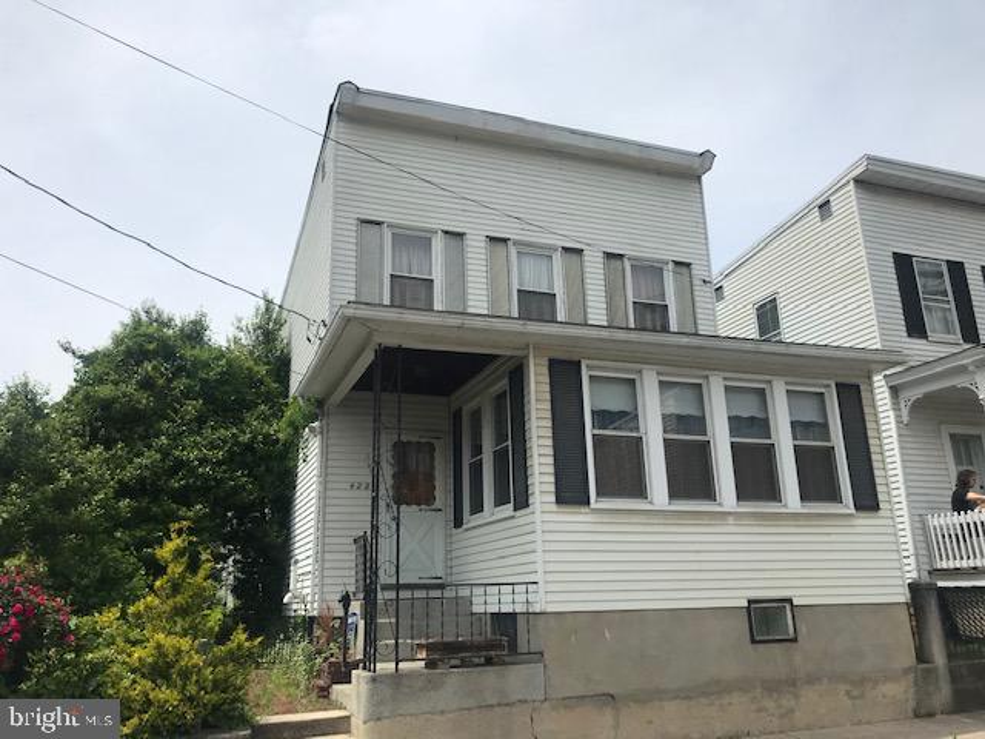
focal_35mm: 28
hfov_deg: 63.4
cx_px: 492
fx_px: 797
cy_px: 370
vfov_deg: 49.7
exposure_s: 1/4367
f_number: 1.8
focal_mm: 3.99
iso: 20
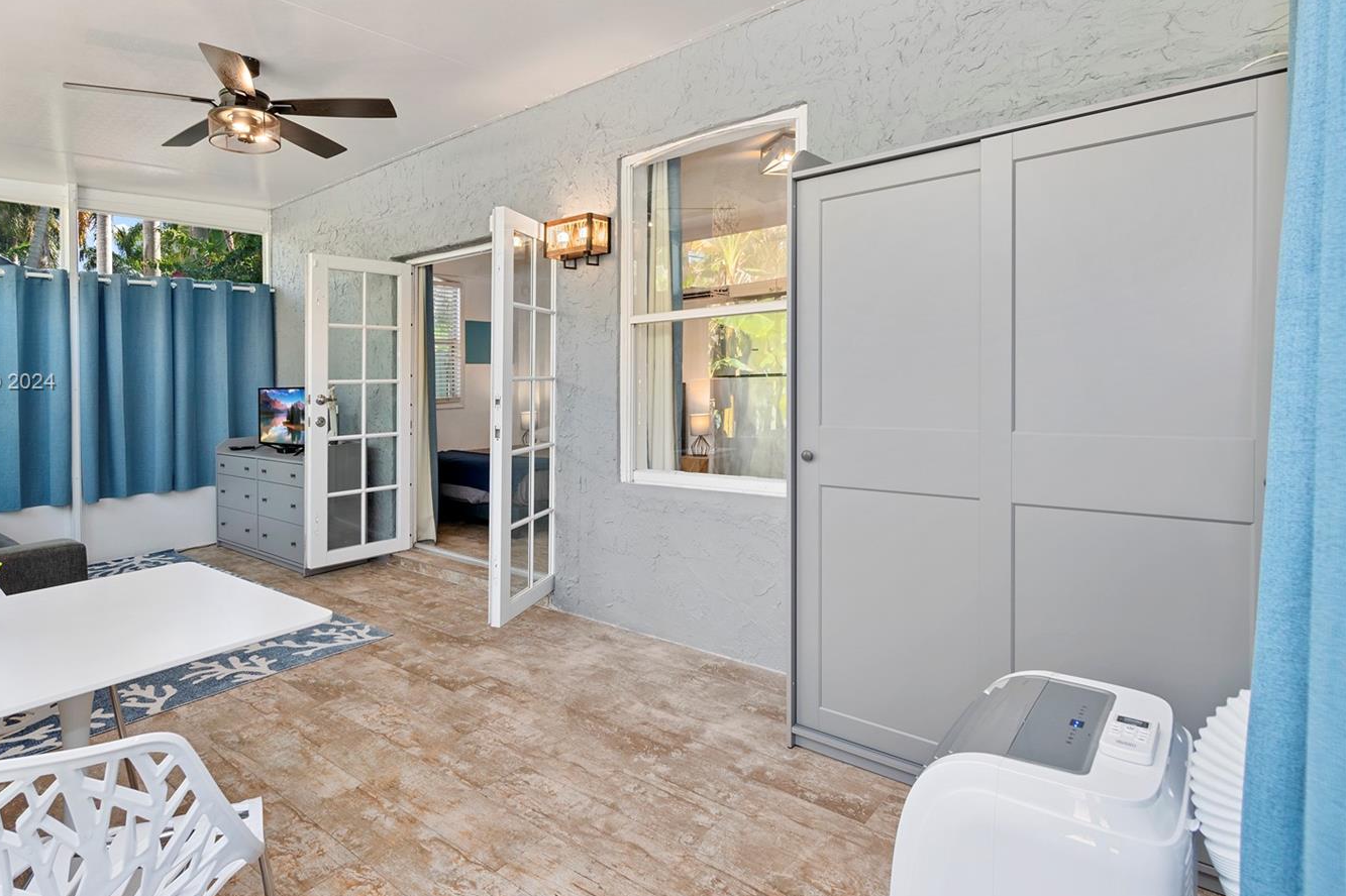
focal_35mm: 18
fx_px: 673
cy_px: 383
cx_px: 540
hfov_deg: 88.9
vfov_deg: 67.0
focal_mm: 10
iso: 100
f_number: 8
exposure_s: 1/3
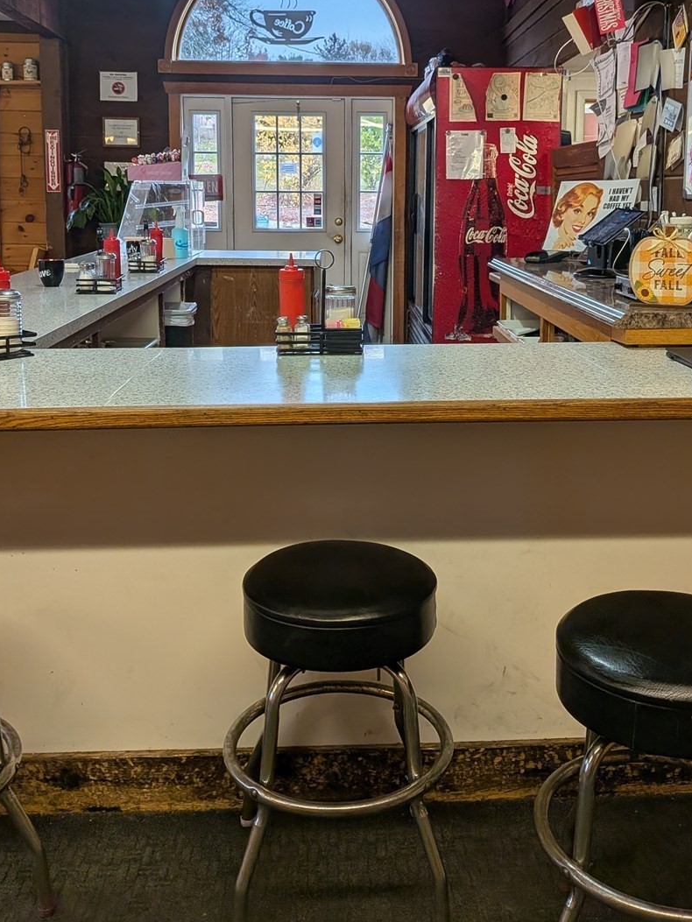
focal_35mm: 35
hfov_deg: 40.7
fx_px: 933
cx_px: 376
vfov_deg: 51.6
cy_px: 306
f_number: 1.7
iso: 26
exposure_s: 1/202
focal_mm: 4.53
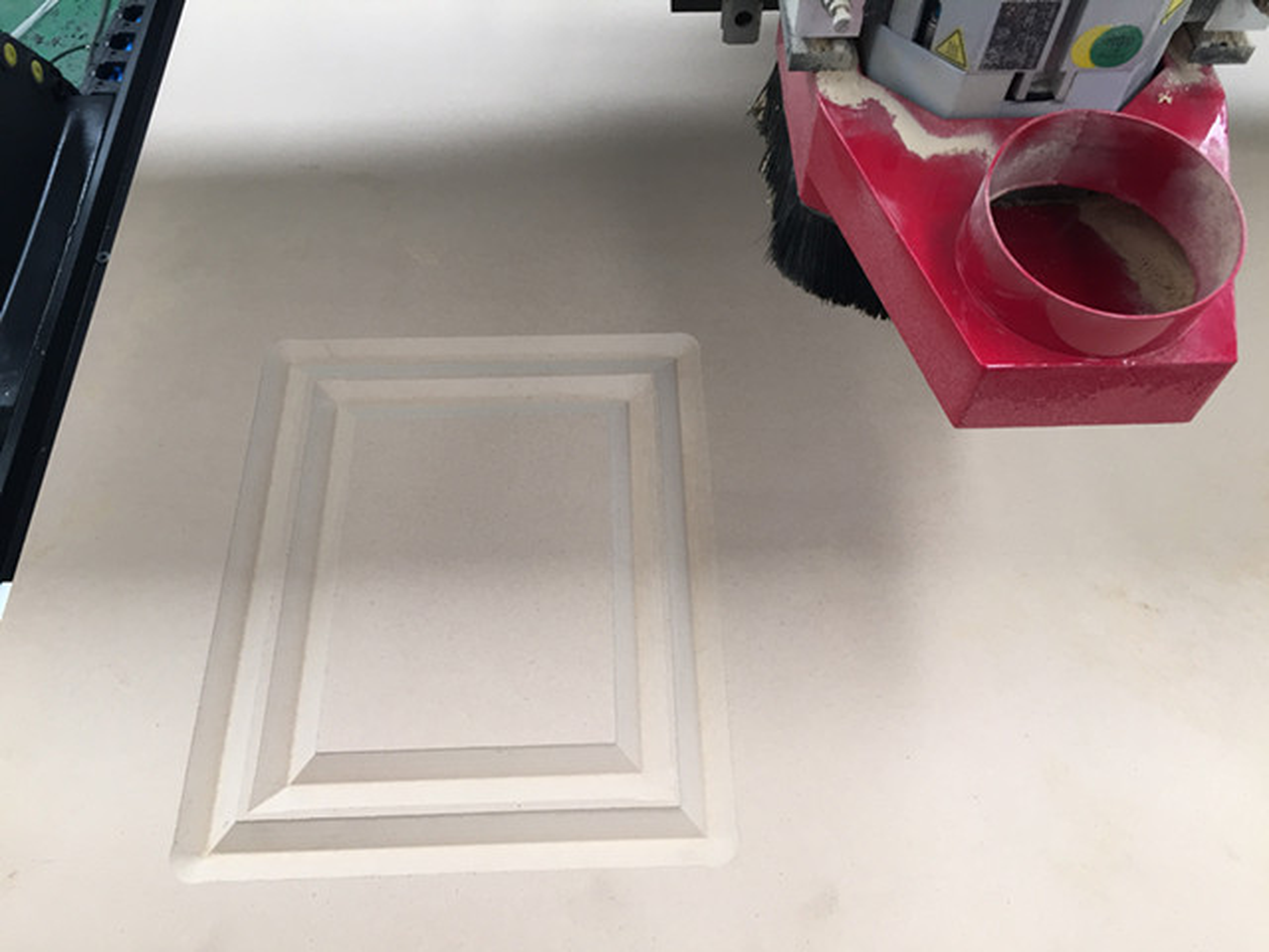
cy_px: 476
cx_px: 634
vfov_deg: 48.2
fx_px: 1063
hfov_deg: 61.7
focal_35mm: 29
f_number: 2.2
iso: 64
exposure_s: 1/30
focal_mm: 4.15
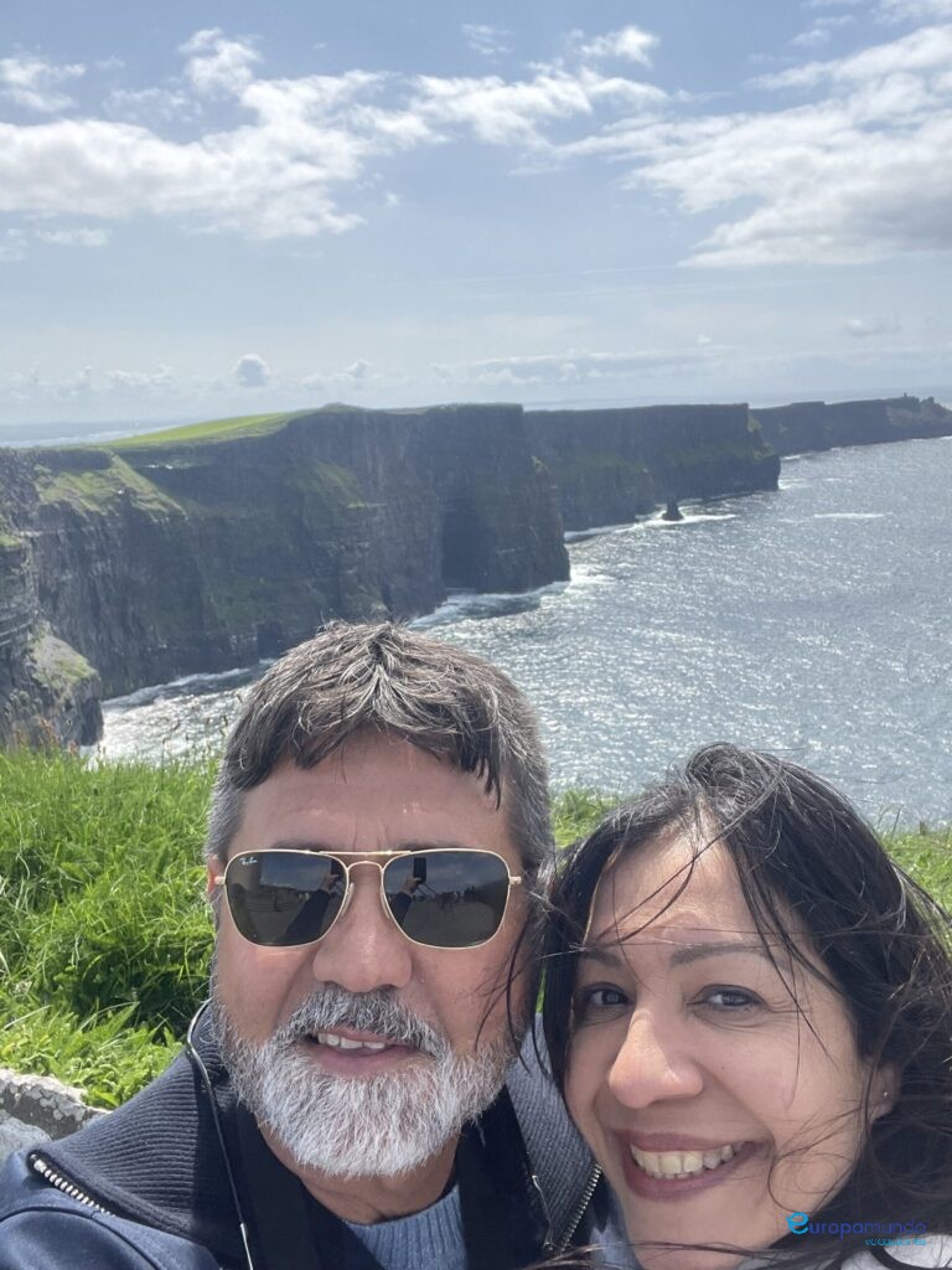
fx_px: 1100
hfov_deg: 46.8
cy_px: 635
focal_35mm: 30
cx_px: 476
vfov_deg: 60.0
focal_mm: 2.71
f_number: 2.2
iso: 25
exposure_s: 1/505
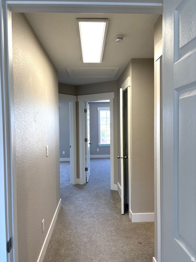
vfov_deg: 67.3
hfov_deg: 53.1
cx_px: 98
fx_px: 196
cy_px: 131
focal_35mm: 26
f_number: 1.6
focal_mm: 5.96
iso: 125
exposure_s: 1/164
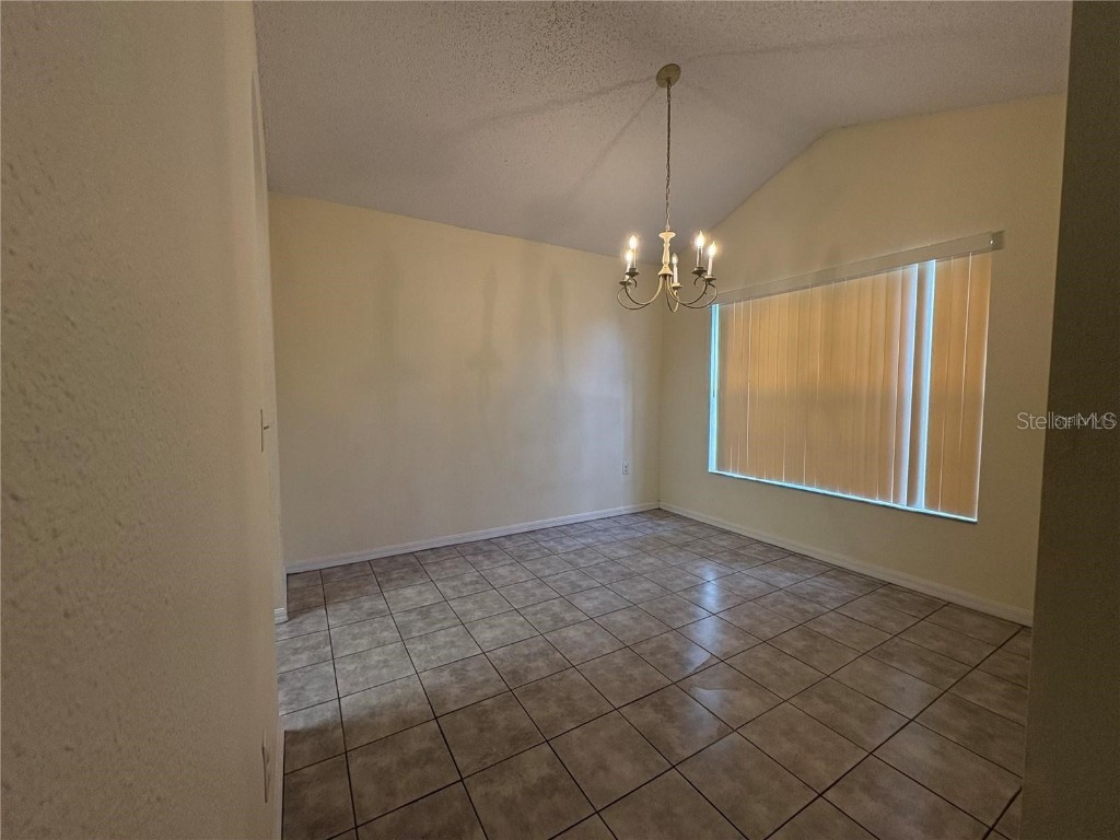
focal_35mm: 14
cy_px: 420
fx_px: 453
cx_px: 560
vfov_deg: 85.7
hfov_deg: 102.1
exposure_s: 1/120
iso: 250
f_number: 2.2
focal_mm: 2.22
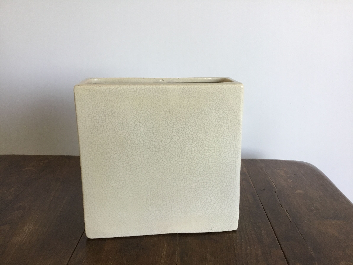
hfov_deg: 58.4
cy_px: 132
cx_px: 176
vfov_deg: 45.4
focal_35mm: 31
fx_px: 316
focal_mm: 3.3
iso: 50
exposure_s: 1/33
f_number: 2.4
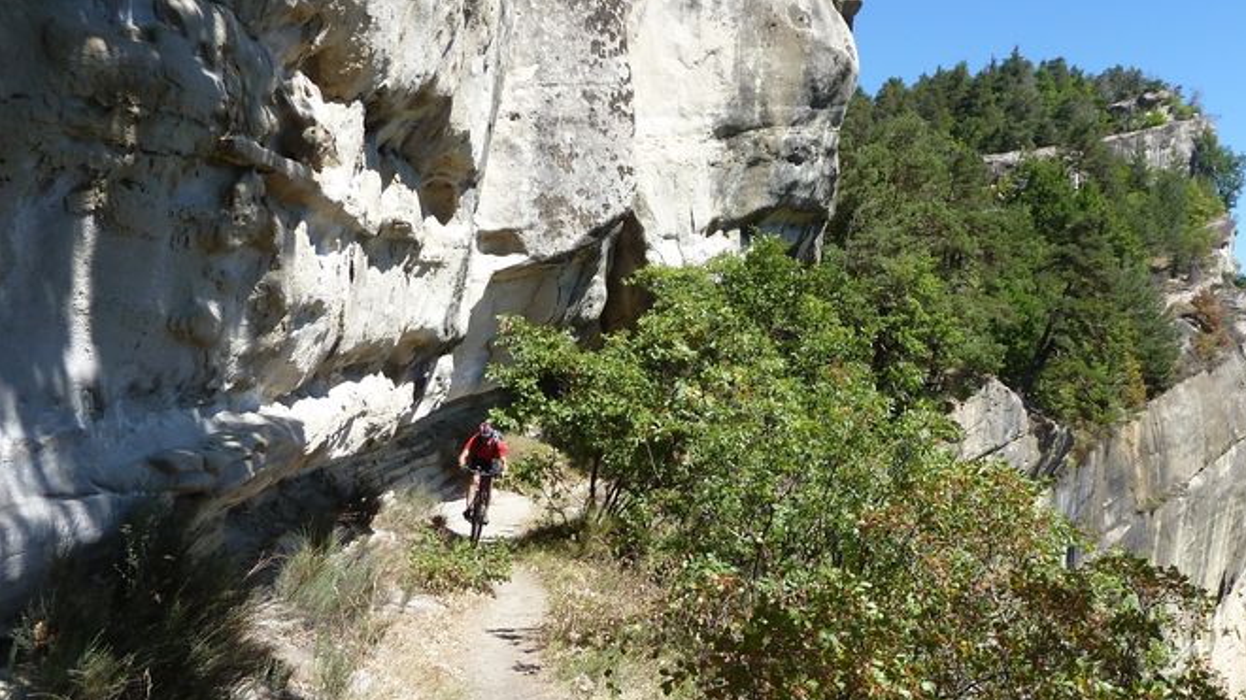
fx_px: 1090
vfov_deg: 35.5
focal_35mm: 33
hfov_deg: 59.0
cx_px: 753
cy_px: 430
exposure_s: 1/400
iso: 80
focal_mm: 4.1
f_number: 4
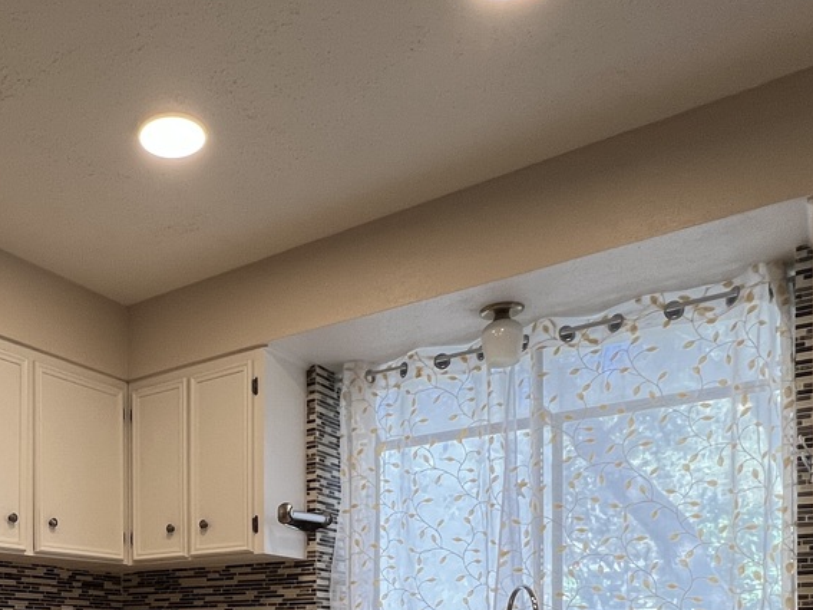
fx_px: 775
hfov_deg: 51.7
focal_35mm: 33
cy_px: 644
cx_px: 156
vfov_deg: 37.2
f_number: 1.8
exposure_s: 1/120
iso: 160
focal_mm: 1.57
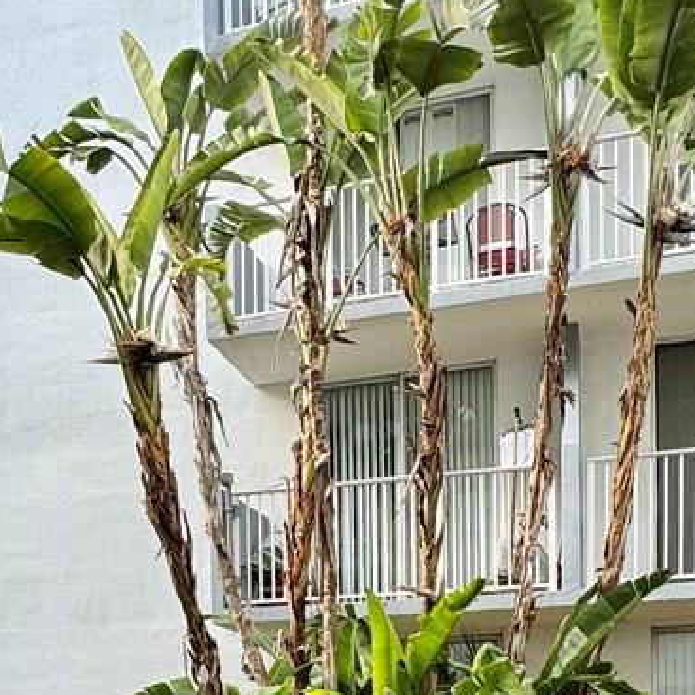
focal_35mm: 54
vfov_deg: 28.7
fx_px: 1227
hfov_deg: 30.7
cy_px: 765
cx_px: 117
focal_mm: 2.22
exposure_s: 1/114
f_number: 2.2
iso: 40
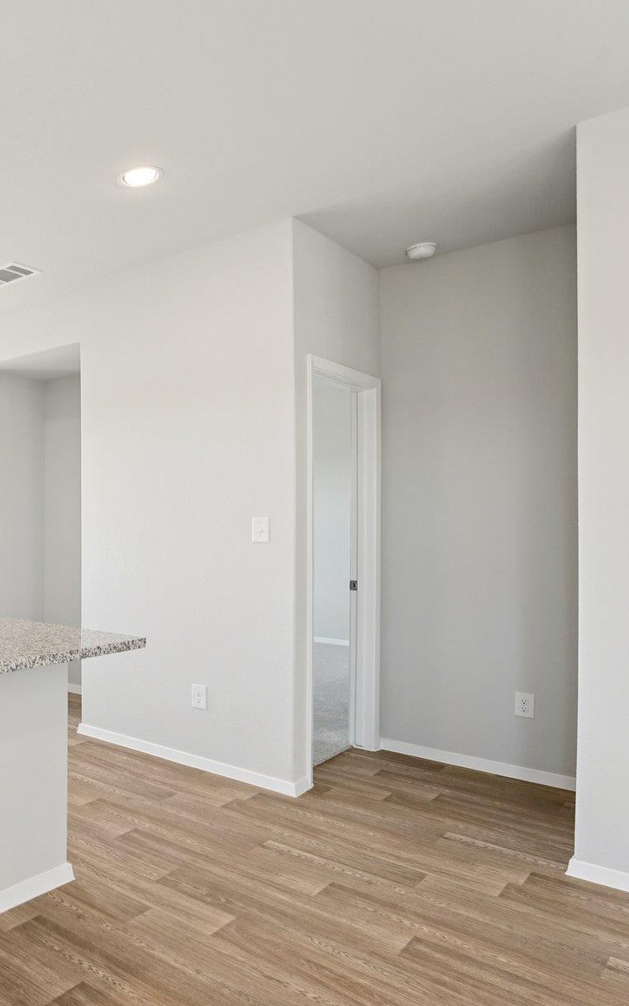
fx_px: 658
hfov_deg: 39.0
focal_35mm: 24
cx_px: -107
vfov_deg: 74.7
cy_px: 525
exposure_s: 1/80
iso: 400
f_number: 8
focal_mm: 14
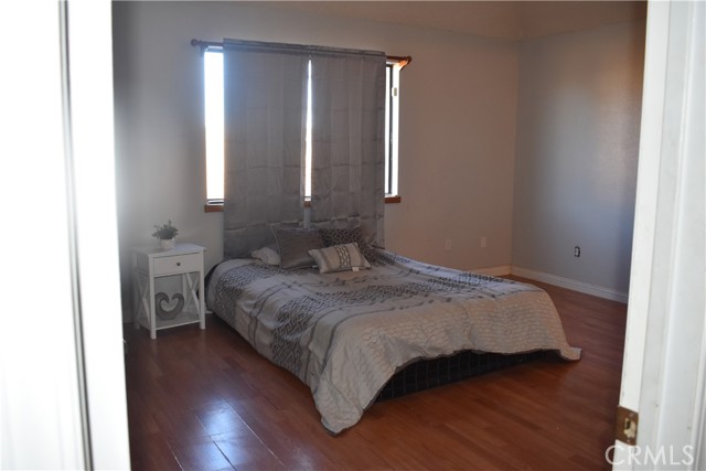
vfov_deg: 41.7
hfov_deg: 59.5
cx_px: 353
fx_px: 618
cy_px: 236
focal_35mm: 32
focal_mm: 21
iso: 800
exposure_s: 1/100
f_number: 5
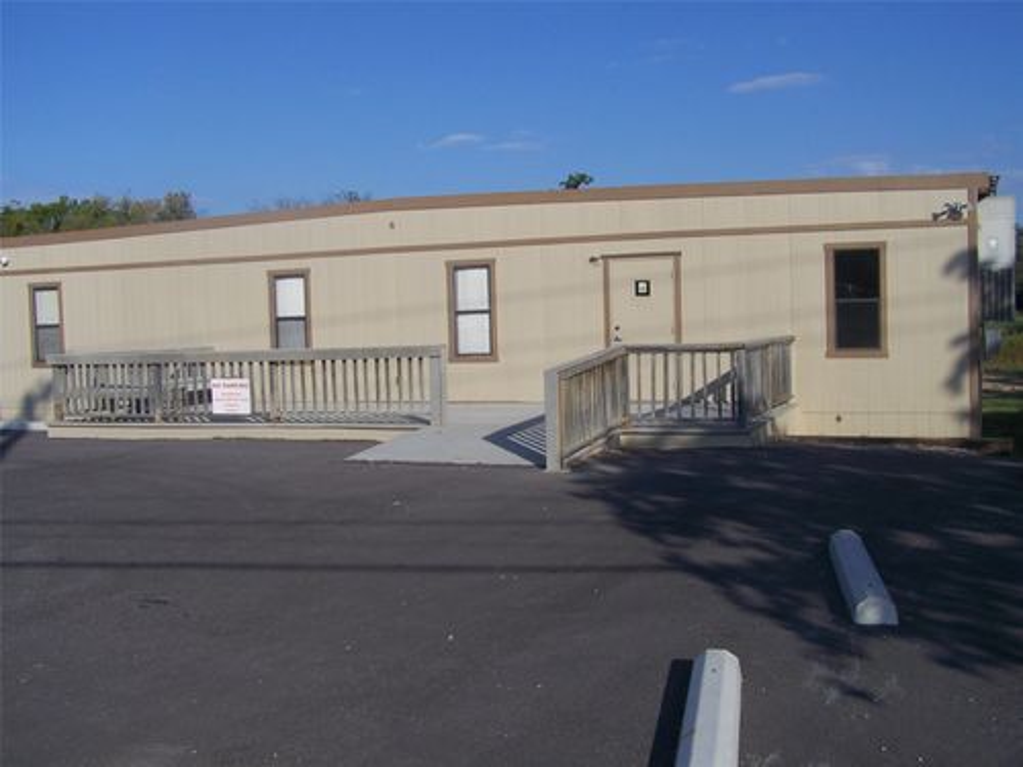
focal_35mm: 38
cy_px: 384
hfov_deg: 49.0
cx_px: 512
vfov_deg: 37.7
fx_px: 1123
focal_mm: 6.3
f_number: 4
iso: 64
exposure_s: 1/640
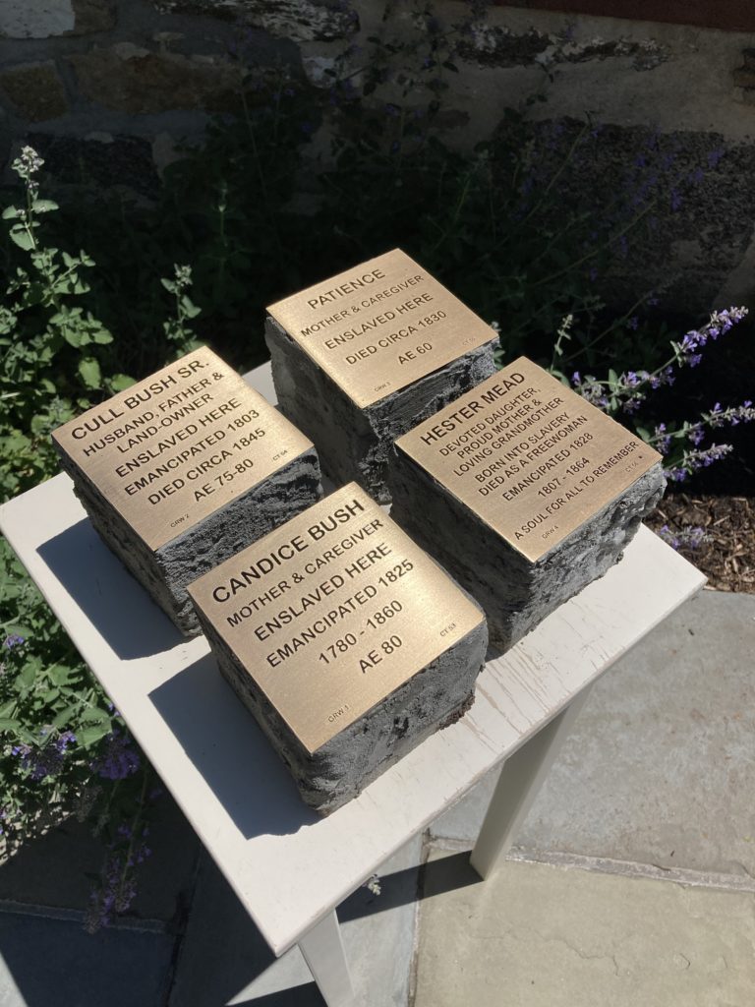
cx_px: 378
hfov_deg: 49.7
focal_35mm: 28
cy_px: 504
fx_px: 814
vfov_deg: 63.4
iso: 20
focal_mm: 3.99
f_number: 1.8
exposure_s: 1/6098
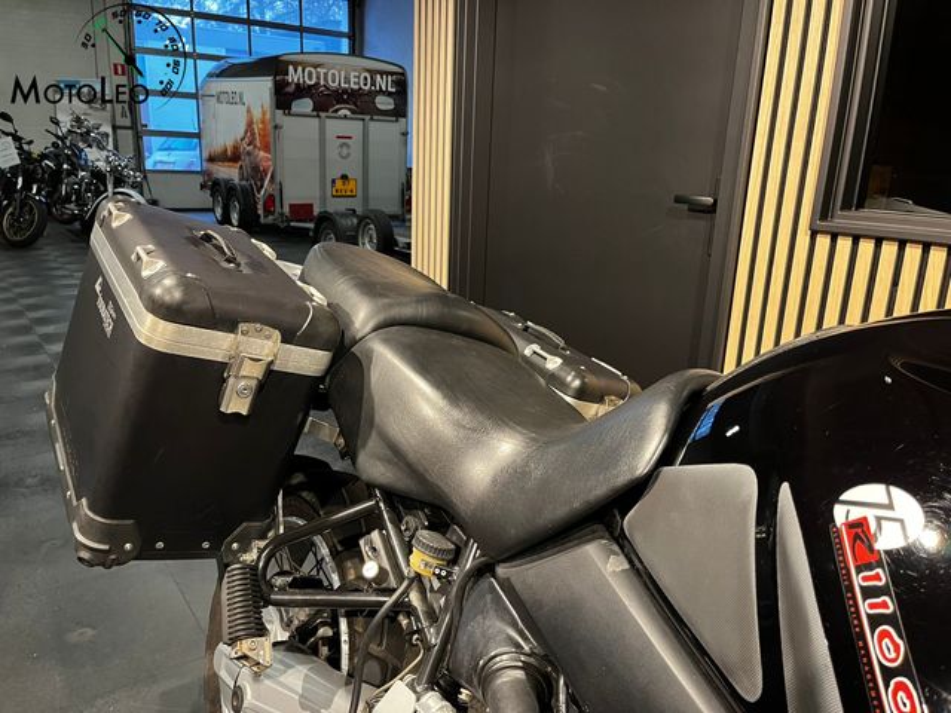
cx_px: 476
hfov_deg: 67.3
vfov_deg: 53.1
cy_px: 356
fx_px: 714
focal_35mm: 26
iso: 320
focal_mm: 5.1
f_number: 1.6
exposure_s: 1/50
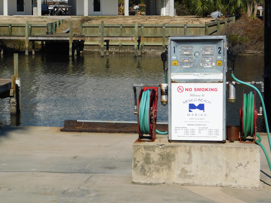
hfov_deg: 19.4
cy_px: 123
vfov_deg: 14.6
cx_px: 109
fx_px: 791
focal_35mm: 101
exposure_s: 1/400
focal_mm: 14.2
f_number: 8.8
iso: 125
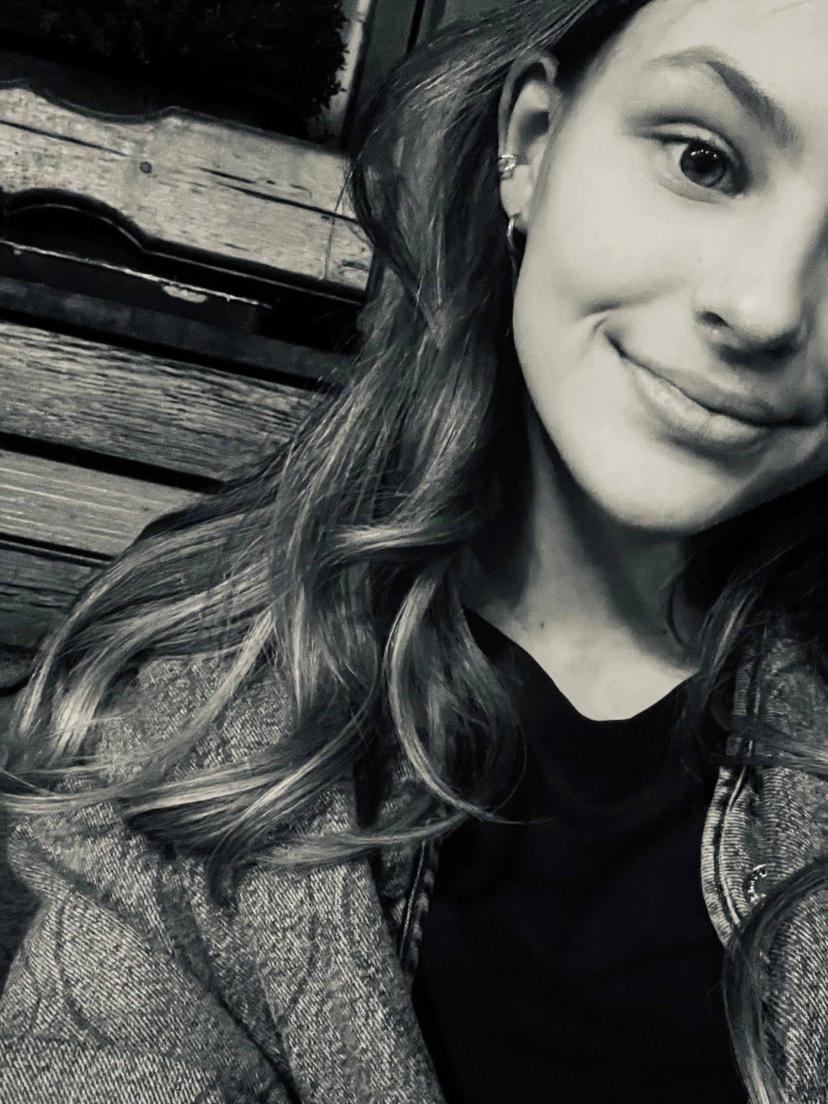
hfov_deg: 38.5
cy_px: 626
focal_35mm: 37
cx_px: 488
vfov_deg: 50.0
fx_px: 1180
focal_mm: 2.71
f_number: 2.2
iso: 1250
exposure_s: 1/17
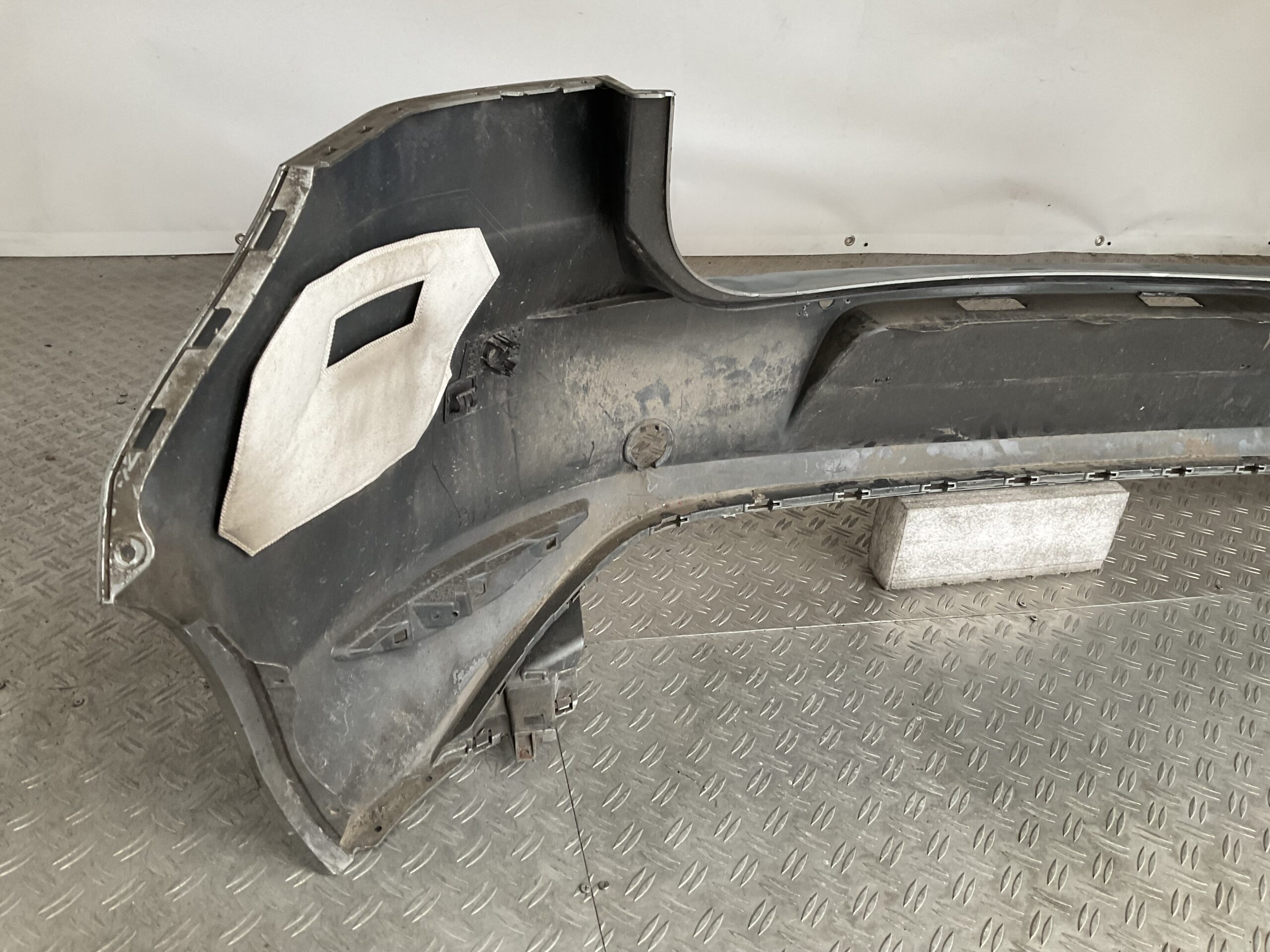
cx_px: 635
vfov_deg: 48.2
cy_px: 476
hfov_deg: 61.7
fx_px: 1064
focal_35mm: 29
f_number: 1.8
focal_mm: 3
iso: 80
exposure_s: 1/50
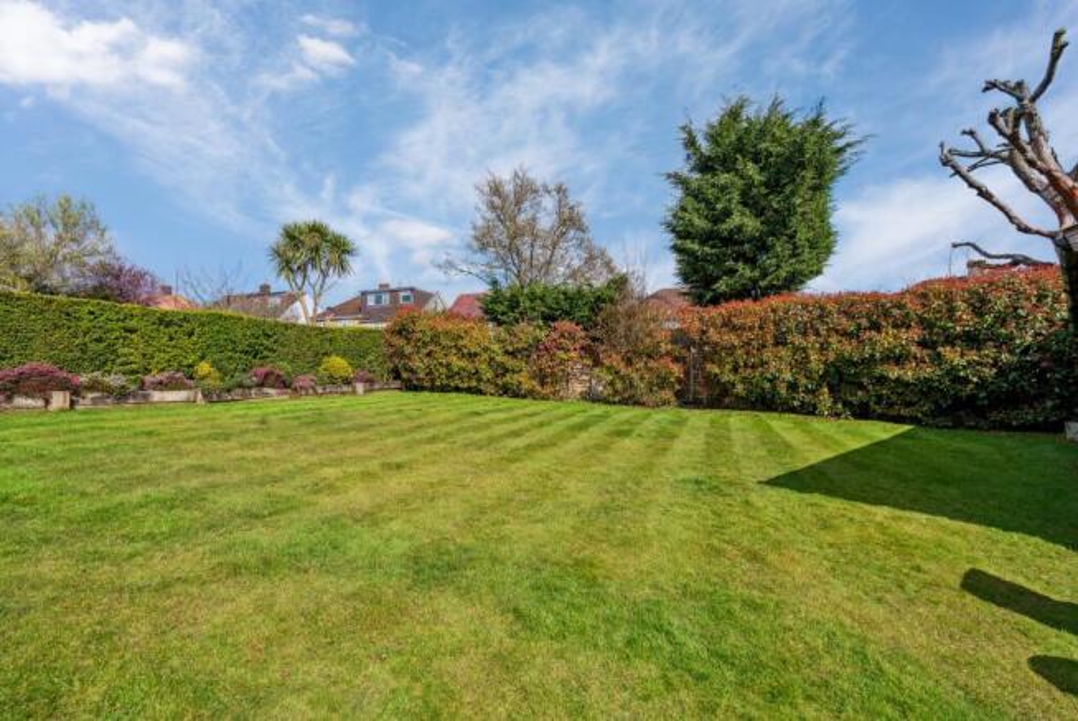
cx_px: 539
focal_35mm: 16
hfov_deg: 96.7
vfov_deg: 73.8
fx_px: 479
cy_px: 360
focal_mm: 16
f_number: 9
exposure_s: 1/800
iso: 400
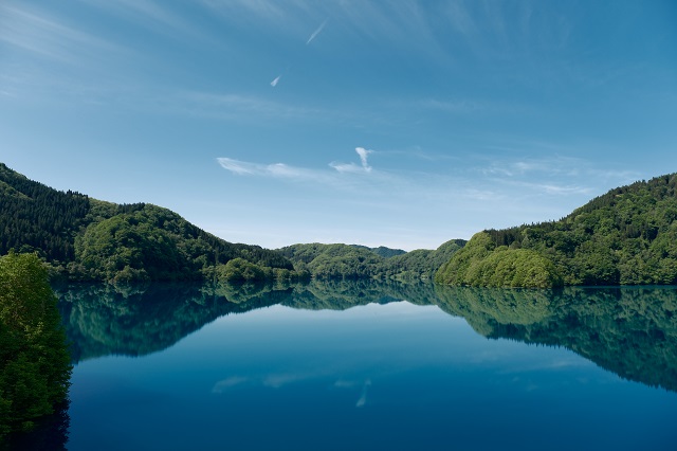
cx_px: 338
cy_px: 226
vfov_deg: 53.1
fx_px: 451
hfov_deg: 73.8
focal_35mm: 24
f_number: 4.5
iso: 125
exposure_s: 1/500
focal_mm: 16
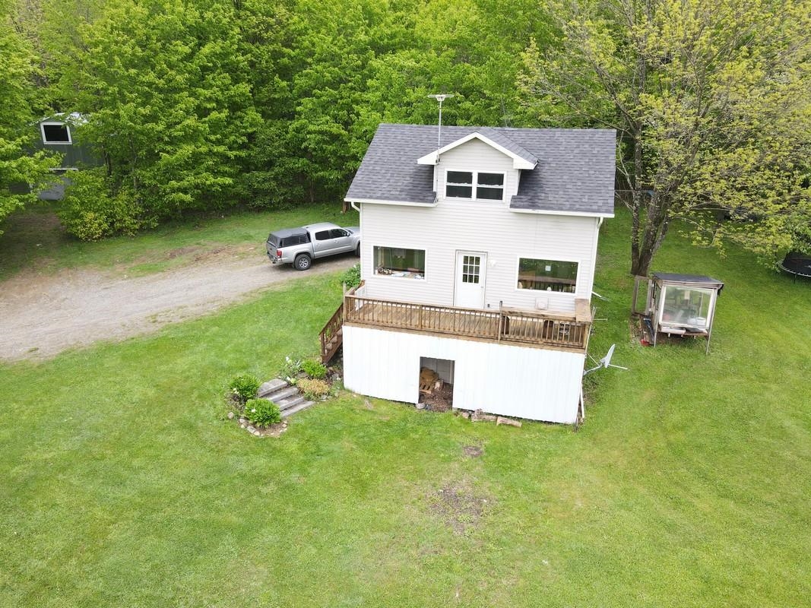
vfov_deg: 56.8
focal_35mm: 24
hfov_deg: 71.6
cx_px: 406
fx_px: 562
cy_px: 304
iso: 100
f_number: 2.8
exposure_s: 1/90
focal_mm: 4.5
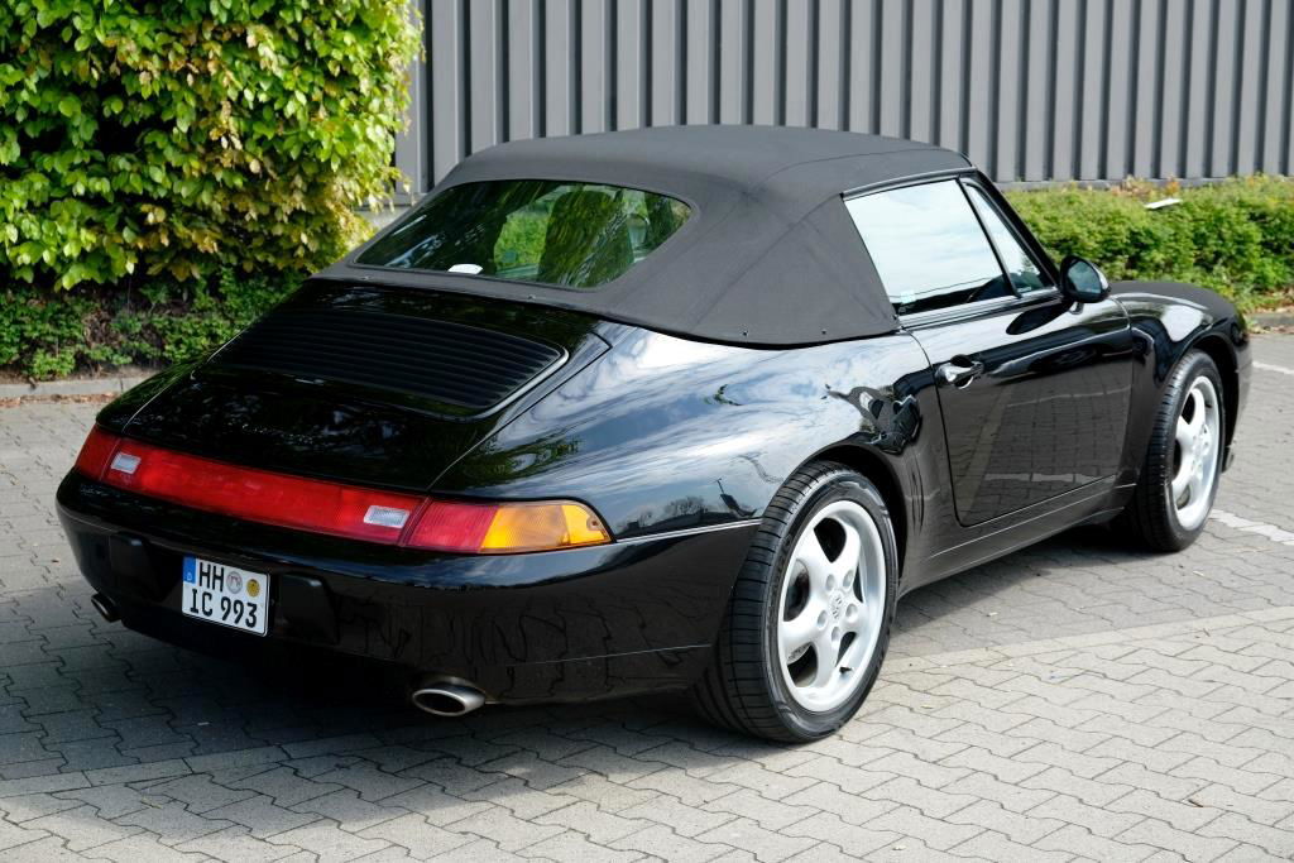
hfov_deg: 35.6
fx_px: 2013
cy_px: 432
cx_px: 647
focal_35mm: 56
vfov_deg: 24.2
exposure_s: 1/300
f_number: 5.6
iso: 200
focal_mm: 37.4
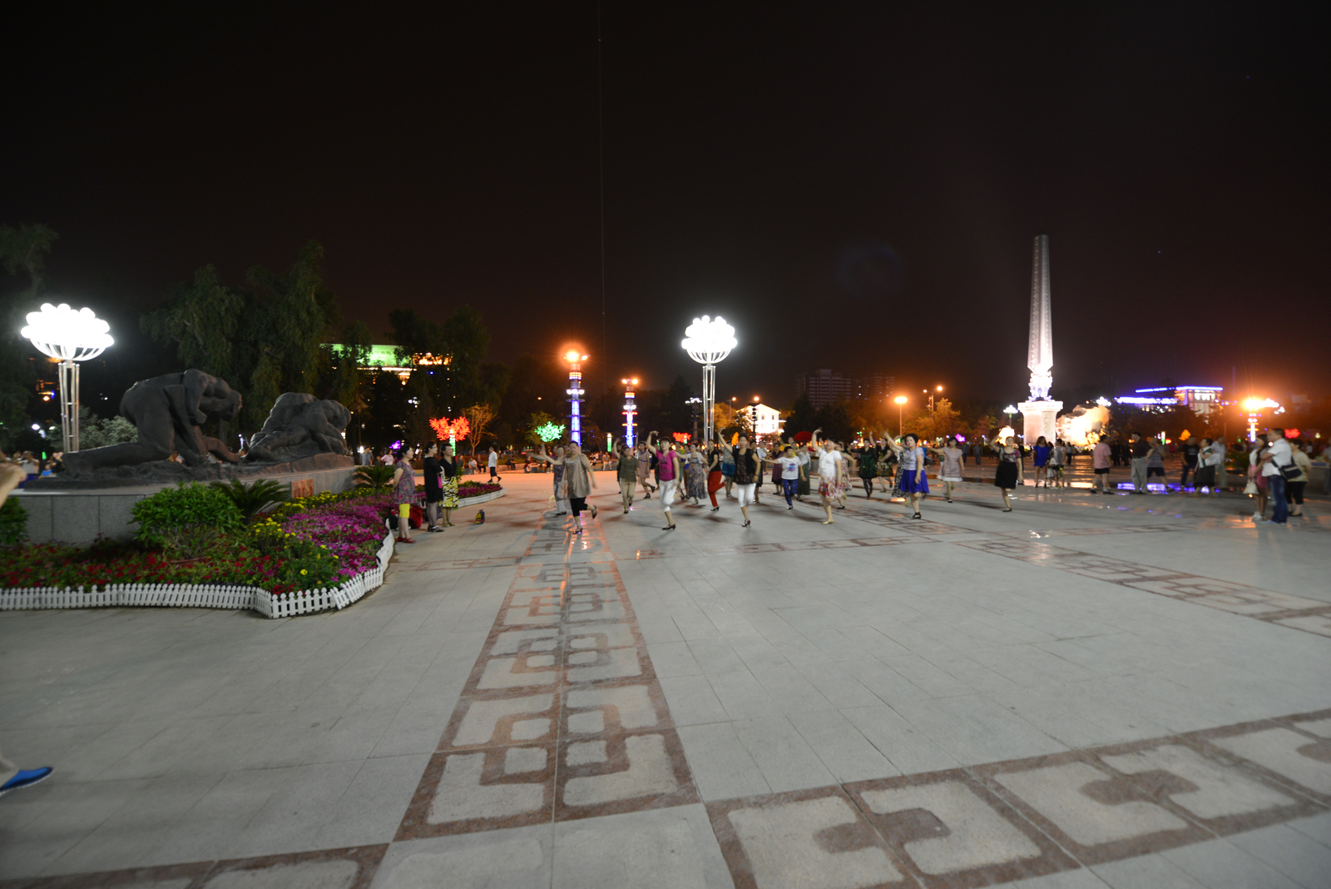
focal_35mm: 14
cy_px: 444
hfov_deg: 104.2
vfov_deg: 81.3
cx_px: 666
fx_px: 518
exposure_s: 1/15
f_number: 2.8
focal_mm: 14
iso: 800
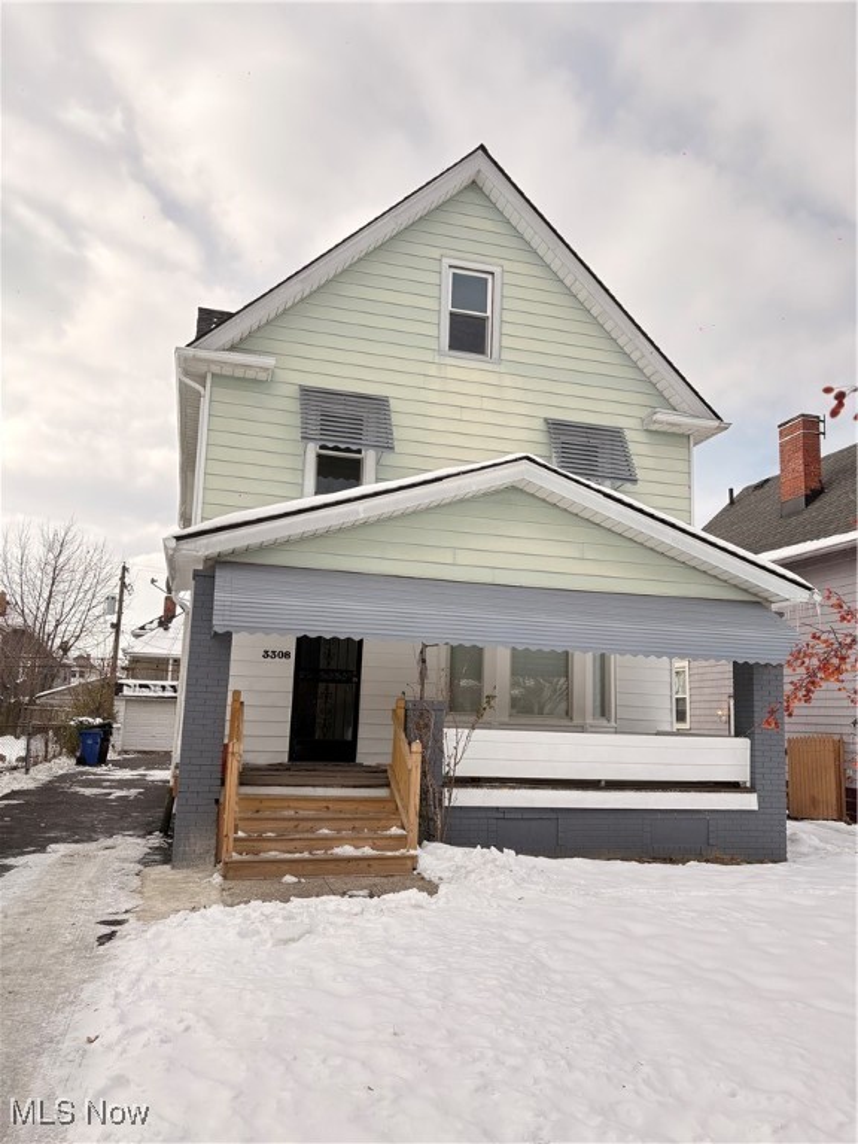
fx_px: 859
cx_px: 429
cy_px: 572
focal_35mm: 26
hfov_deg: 53.1
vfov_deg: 67.3
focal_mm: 5.96
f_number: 1.6
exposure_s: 1/1155
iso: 50
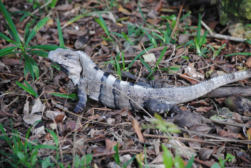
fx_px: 1571
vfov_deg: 6.1
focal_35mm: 225
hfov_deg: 9.1
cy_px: 84
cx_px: 126
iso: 400
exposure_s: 1/125
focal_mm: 150
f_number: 4.8
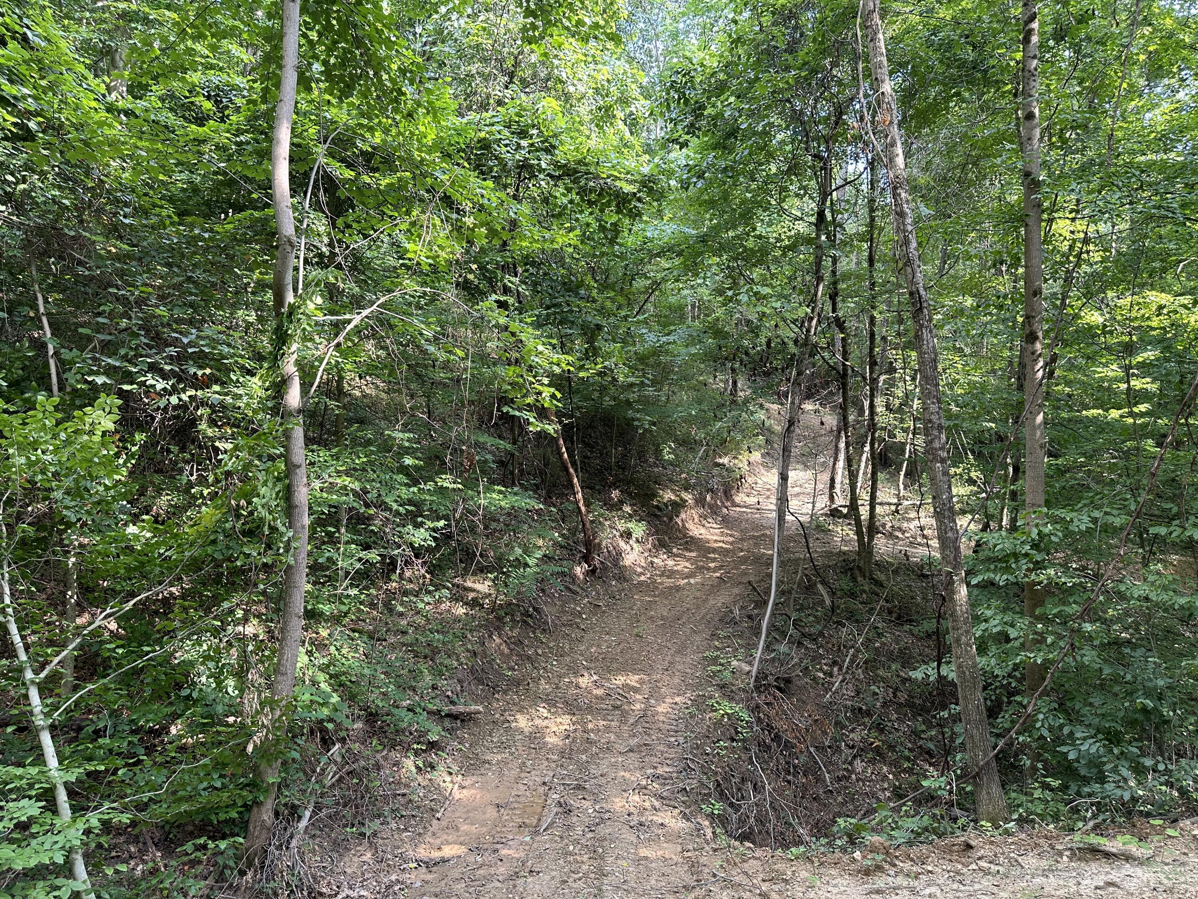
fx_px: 831
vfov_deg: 56.8
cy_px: 450
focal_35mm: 24
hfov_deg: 71.6
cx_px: 599
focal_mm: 6.86
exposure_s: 1/121
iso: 100
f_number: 1.78
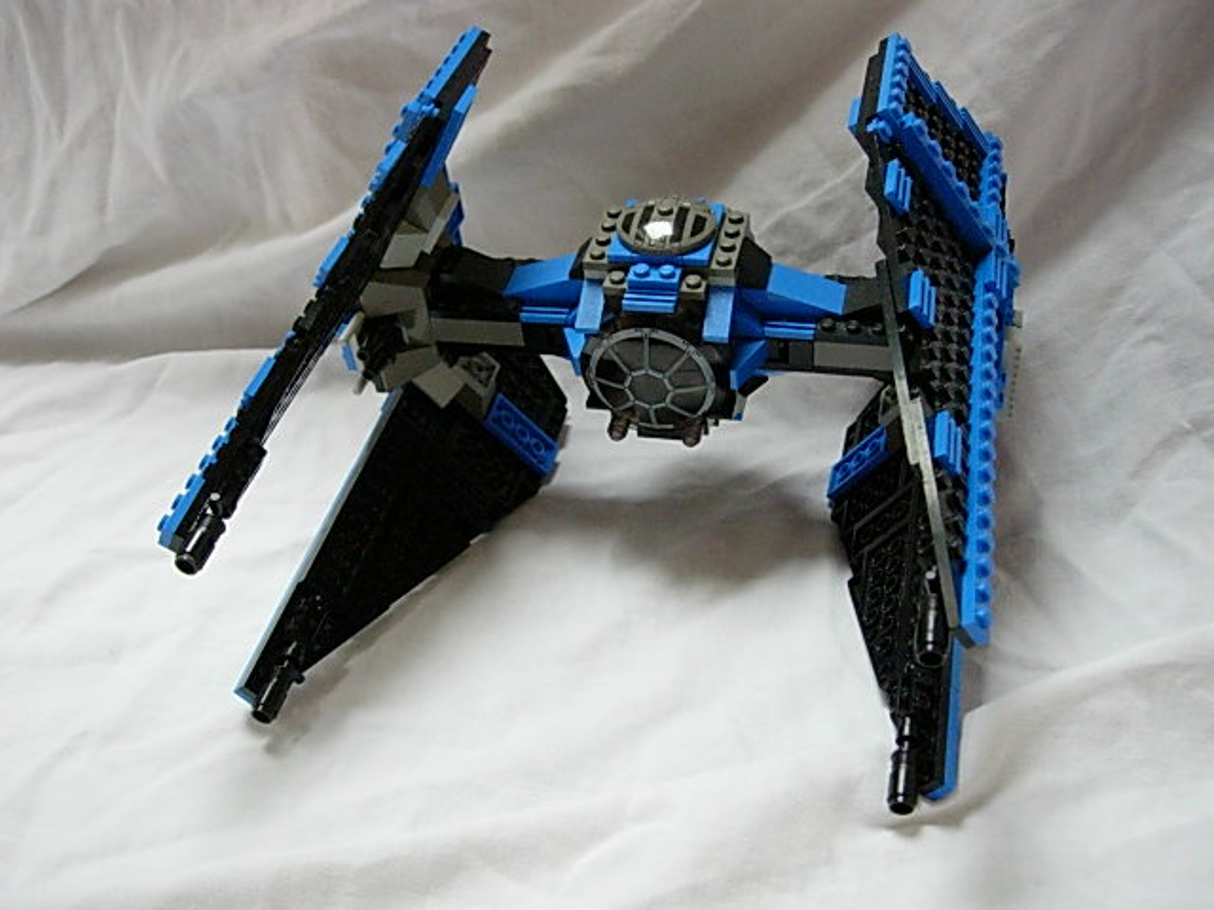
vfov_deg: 37.7
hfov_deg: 49.0
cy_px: 455
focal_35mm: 38
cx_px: 607
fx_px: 1333
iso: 400
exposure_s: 1/117
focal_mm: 7.8
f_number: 2.8
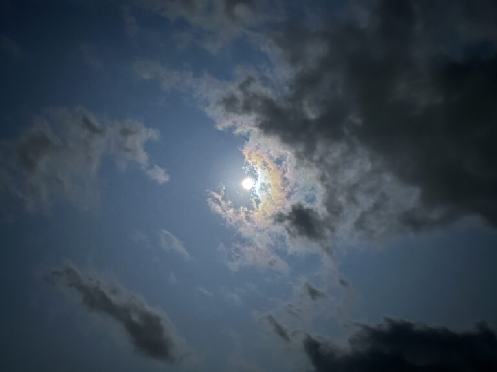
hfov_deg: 39.7
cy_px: 186
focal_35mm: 48
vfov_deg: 30.3
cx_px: 248
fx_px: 689
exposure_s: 1/5
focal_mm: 6.86
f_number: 1.78
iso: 800
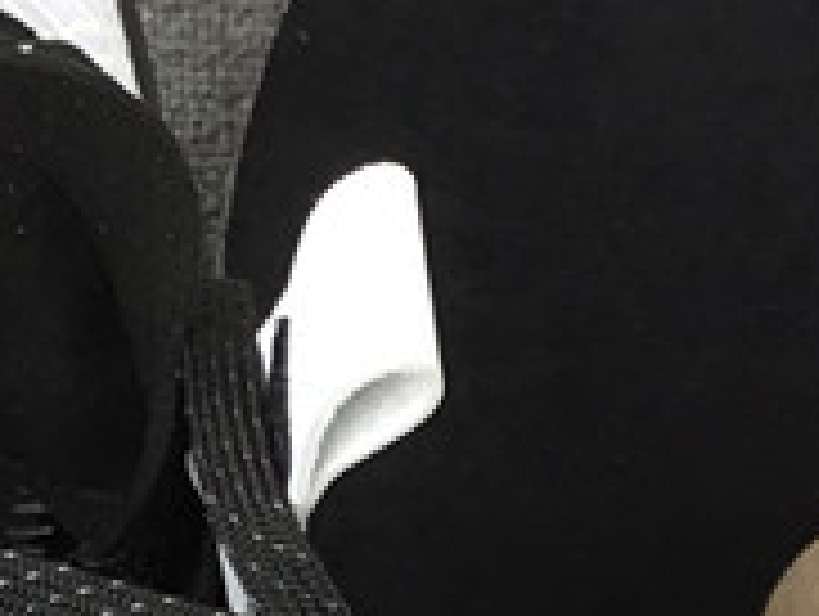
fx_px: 3625
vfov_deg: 9.5
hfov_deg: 12.9
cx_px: 284
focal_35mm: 153
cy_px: 816
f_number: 2.4
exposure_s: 1/100
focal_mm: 3.3
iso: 40
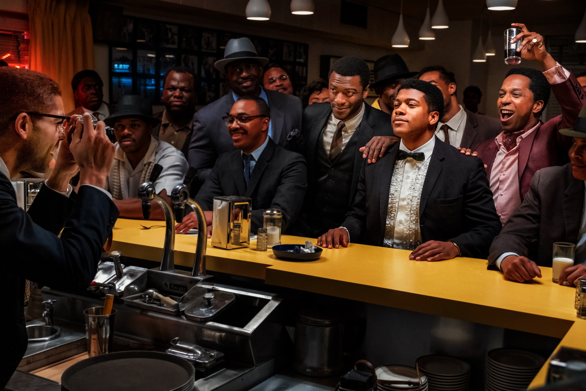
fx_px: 716
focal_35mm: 44
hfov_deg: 44.5
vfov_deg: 30.5
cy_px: 196
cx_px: 293
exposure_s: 1/125
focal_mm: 29.2
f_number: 3.2
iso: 6400
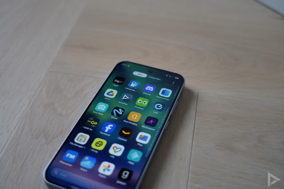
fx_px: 347
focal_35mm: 44
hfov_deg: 44.5
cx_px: 142
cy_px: 94
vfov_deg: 30.5
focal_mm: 44
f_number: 4
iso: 160
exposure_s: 1/60
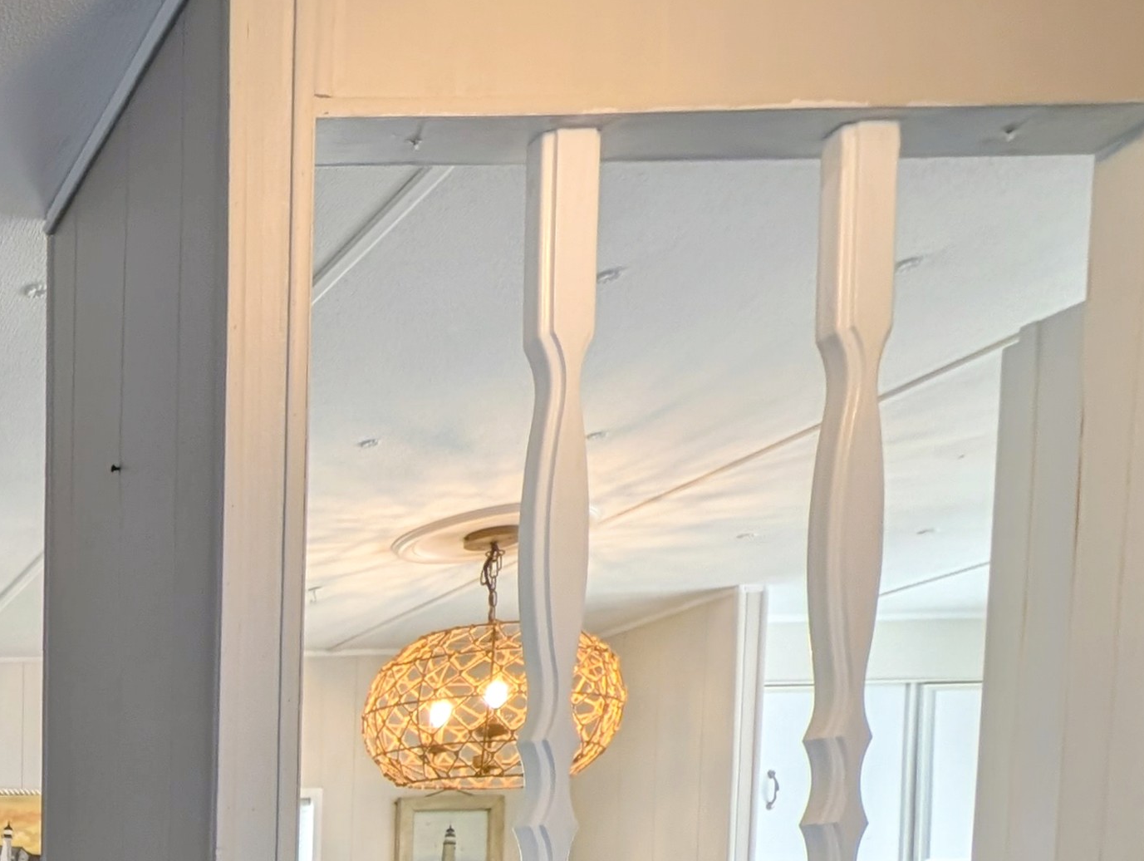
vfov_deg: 33.4
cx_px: -374
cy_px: 1027
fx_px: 1158
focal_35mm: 35
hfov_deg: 34.8
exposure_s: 1/120
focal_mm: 2.23
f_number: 1.95
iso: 79
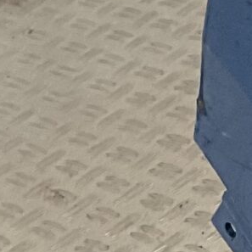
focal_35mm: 221
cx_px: 954
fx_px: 1820
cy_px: -48
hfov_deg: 6.6
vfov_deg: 7.8
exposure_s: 1/60
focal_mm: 3
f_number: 1.8
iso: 50
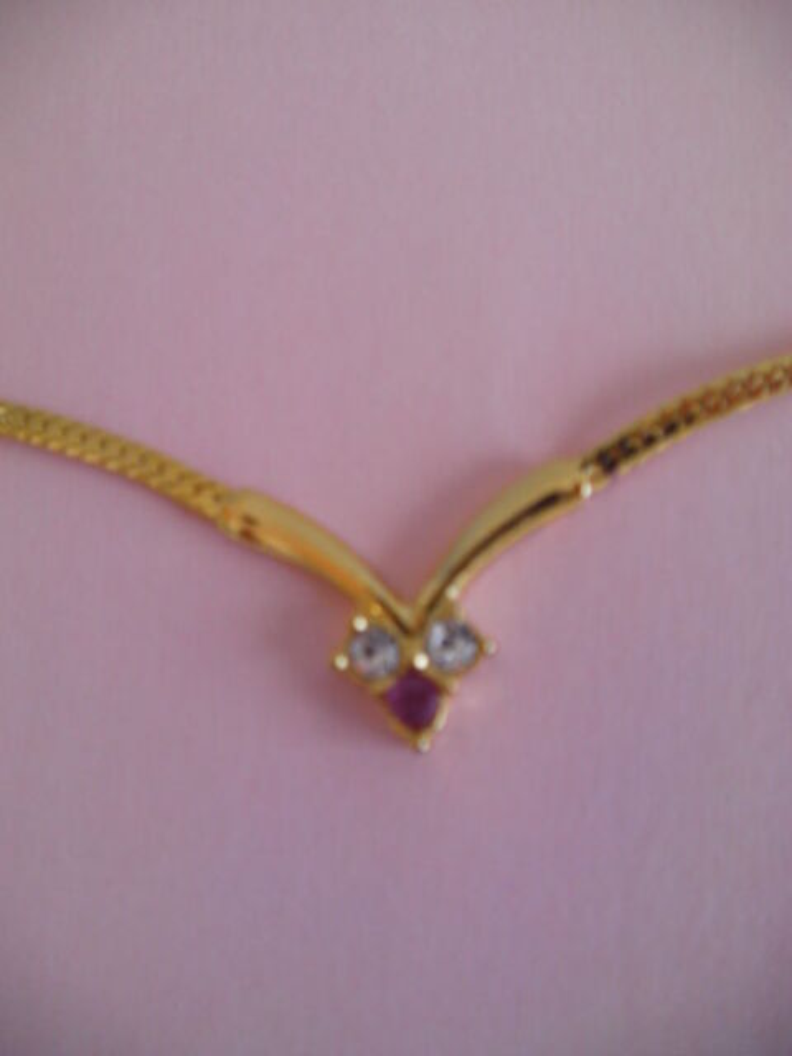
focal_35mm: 38
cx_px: 396
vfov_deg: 49.0
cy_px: 528
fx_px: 1159
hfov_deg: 37.7
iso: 75
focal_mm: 6.3
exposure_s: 1/30
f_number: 3.5
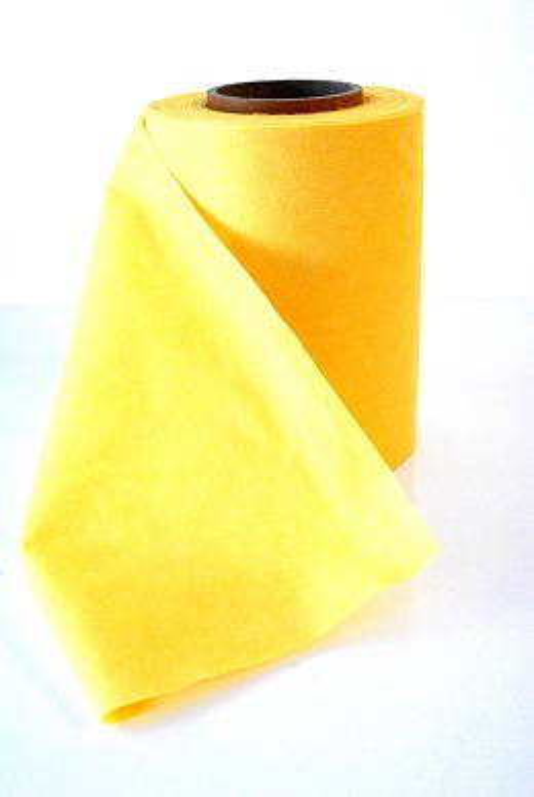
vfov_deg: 41.1
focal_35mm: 48
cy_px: 398
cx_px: 267
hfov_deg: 28.2
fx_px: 1064
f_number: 7.1
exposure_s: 1/200
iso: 1600
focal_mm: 32
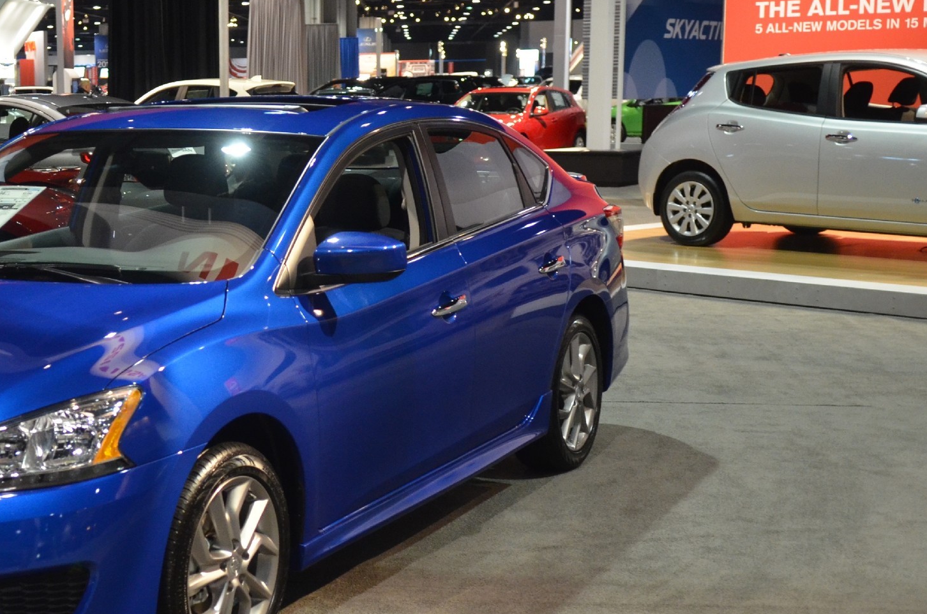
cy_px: 352
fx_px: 1593
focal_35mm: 62
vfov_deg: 21.8
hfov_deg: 31.4
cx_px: 159
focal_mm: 24
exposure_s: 1/50
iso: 1600
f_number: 2.8
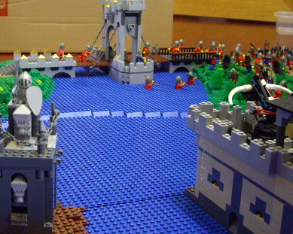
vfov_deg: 24.9
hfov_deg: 30.8
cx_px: 102
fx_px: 529
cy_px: 91
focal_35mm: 61
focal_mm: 7.9
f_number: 2.8
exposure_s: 1/15
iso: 400
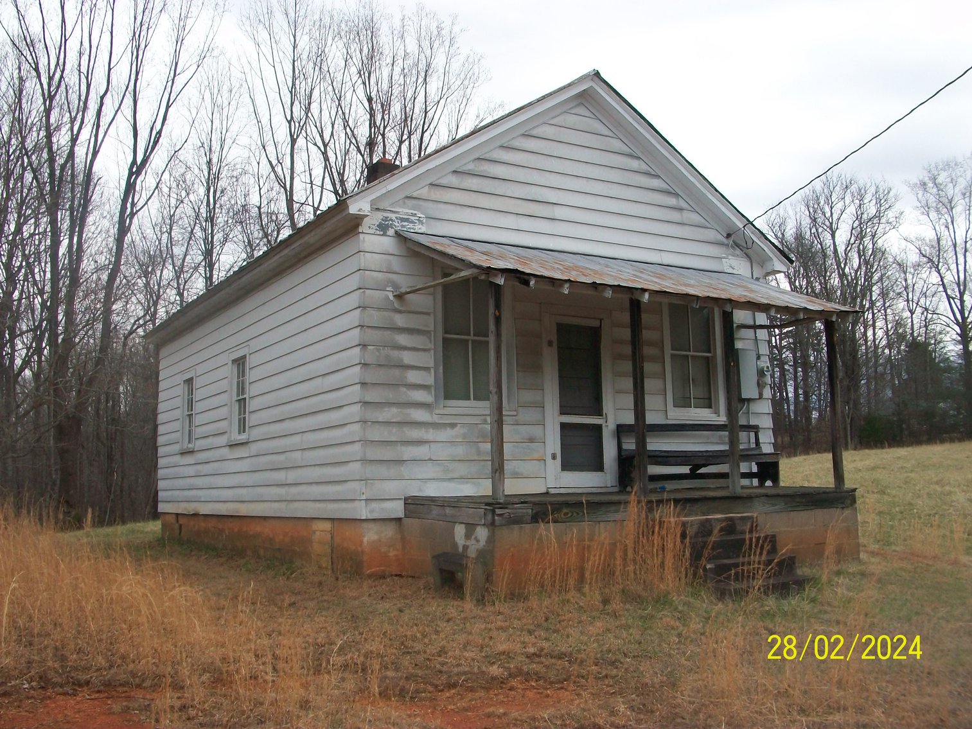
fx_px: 955
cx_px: 486
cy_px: 364
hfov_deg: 54.0
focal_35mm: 34
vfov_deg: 41.8
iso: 80
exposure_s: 1/250
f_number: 5.5
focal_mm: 5.7
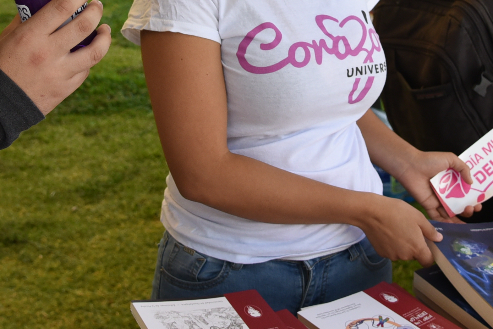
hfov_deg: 29.2
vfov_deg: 19.2
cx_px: 284
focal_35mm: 69
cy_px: 5
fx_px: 945
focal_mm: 24
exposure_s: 1/640
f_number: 4.5
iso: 800
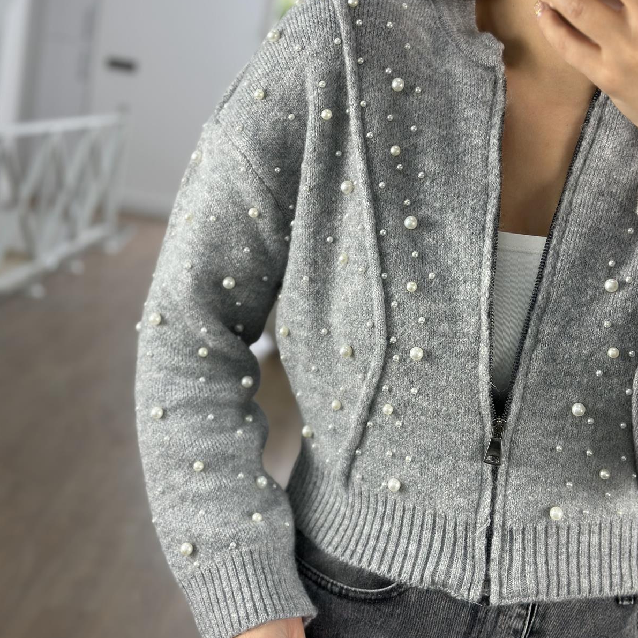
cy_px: 329
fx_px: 1189
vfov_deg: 30.0
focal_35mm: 57
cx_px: 319
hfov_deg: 30.0
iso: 80
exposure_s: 1/132
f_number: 1.78
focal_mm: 6.86
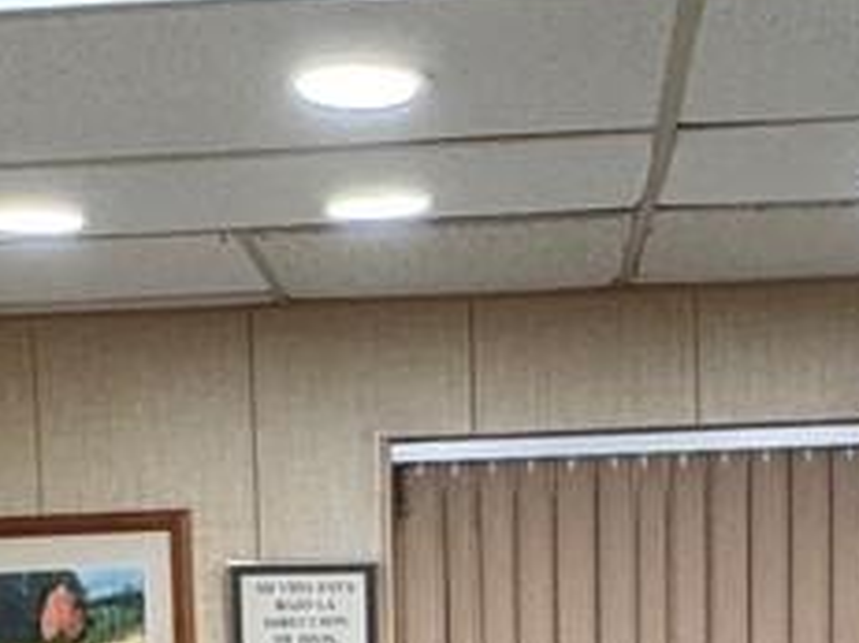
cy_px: 1056
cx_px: 290
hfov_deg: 20.2
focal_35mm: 97
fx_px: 2406
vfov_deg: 14.0
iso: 200
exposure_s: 1/120
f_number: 2.2
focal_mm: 2.22
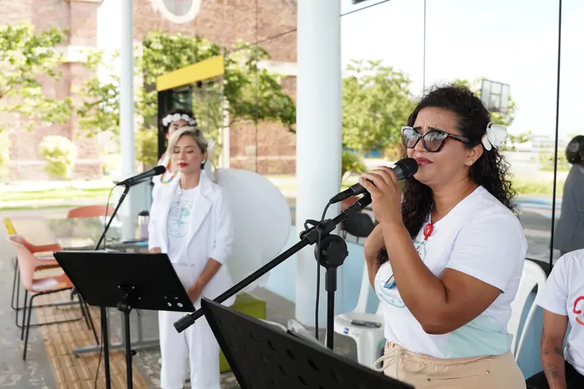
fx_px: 584
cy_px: 194
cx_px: 292
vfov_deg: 36.8
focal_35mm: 36
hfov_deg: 53.2
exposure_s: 1/2500
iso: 1600
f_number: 2.8
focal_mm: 24
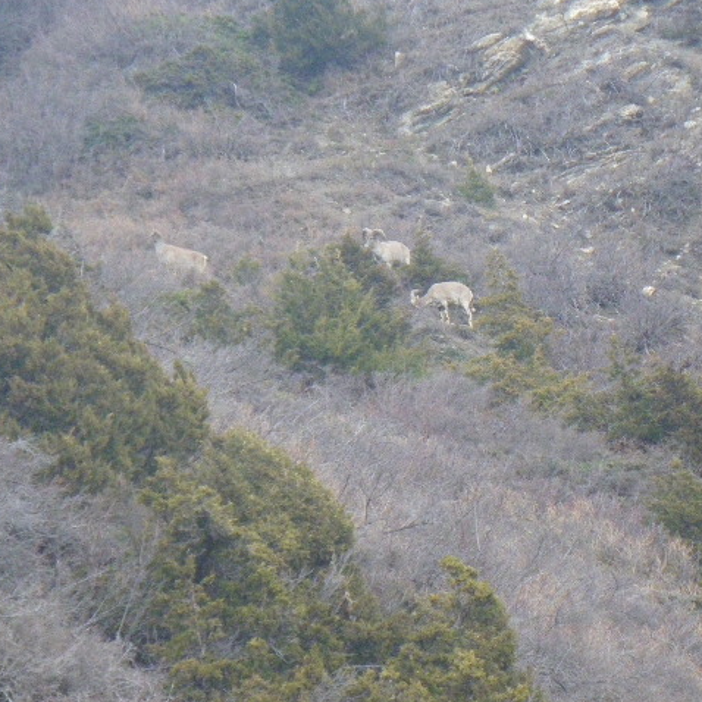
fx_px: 5071
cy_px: 367
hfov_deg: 7.9
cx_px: 349
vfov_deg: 7.9
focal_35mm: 221
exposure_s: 1/250
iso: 400
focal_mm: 25
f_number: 5.5
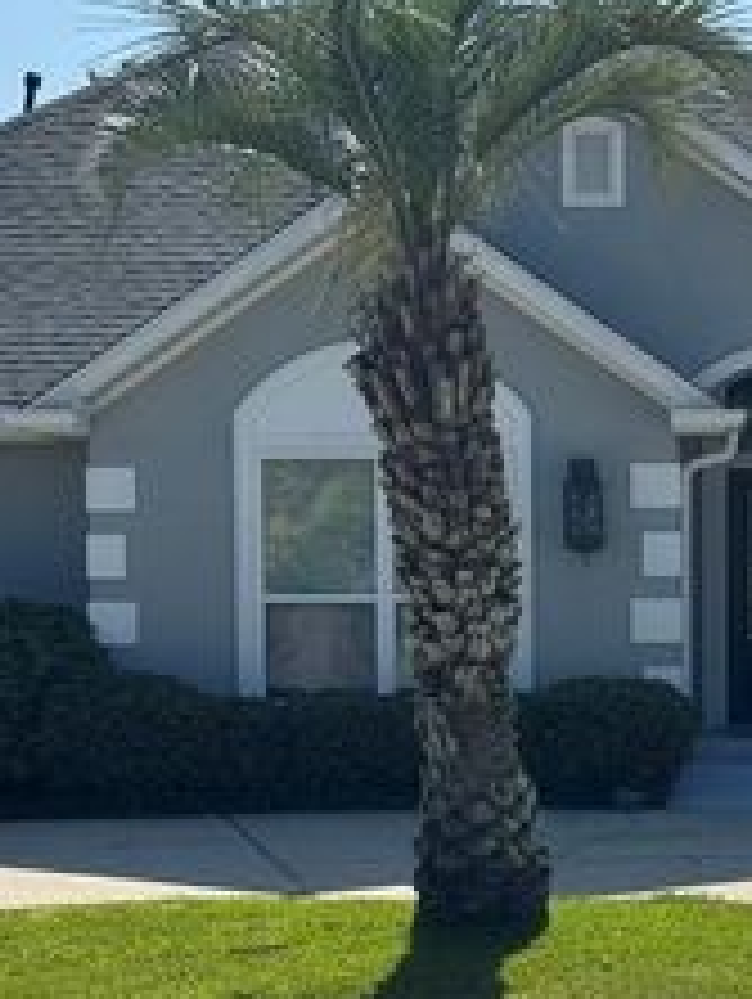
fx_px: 3122
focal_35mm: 108
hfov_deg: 13.6
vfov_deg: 18.1
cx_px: 675
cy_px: 727
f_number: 1.78
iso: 64
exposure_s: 1/5376
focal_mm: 6.76
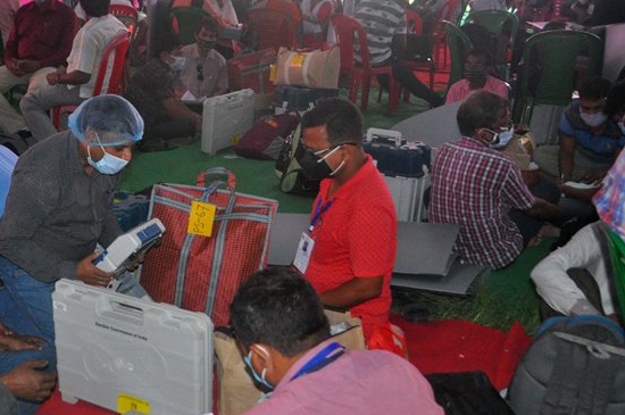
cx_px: 181
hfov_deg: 40.4
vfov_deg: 27.9
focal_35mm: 48
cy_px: 252
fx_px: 832
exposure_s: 1/200
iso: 1600
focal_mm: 22
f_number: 3.8
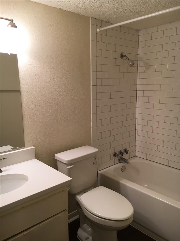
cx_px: 90
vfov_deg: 61.7
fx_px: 201
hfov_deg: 48.2
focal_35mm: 29
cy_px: 120
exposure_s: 1/30
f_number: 2.2
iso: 32
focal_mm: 4.15
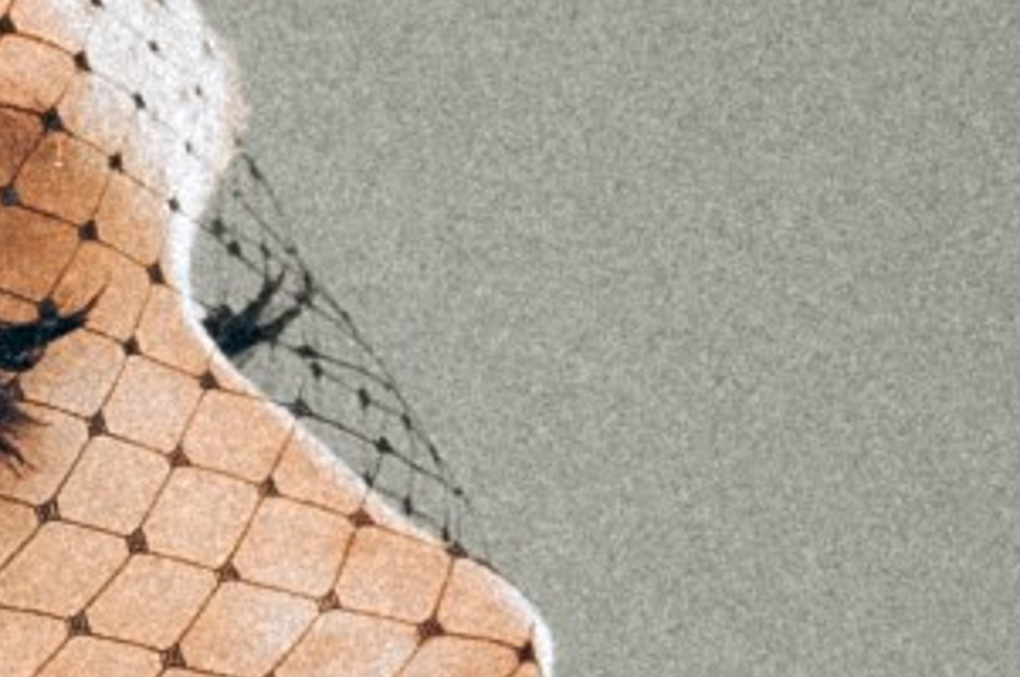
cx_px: -681
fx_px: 7613
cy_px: 1432
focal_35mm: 269
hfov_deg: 7.5
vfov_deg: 5.0
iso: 200
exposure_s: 1/125
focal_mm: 50
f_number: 9
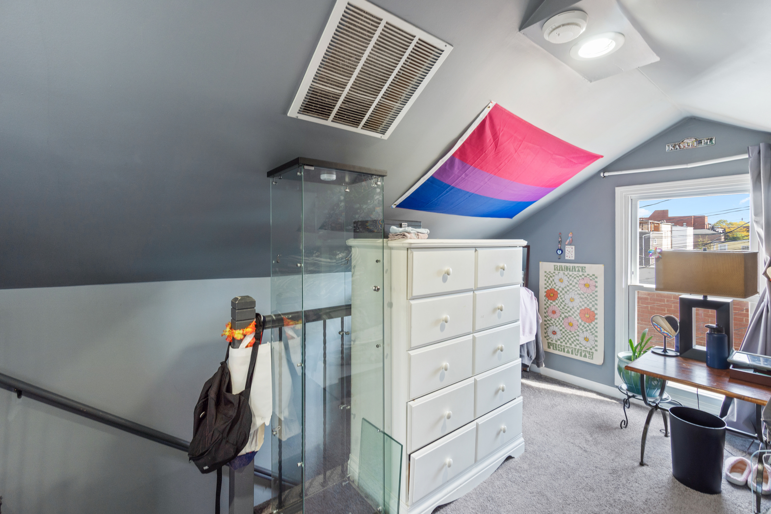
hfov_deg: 100.4
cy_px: 257
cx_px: 386
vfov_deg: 77.3
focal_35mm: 15
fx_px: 321
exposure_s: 1/1.67
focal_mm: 10
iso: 100
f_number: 8
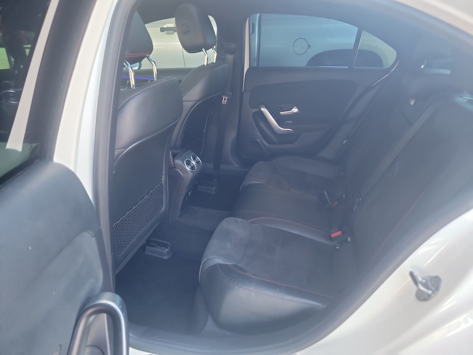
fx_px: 328
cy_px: 178
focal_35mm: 24
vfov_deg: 56.8
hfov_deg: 71.6
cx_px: 236
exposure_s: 1/59
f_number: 1.8
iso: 292
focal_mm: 6.7
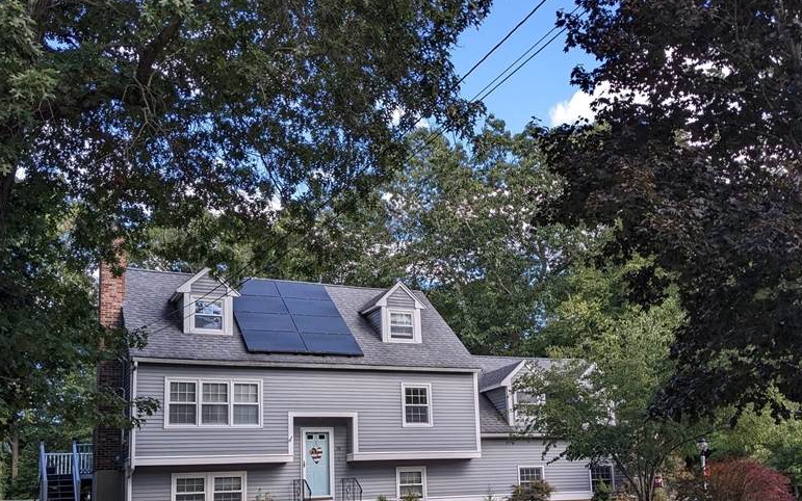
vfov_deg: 33.1
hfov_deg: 51.5
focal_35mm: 38
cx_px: 430
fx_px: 831
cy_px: 360
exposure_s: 1/809
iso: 56
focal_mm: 4.38
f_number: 1.73
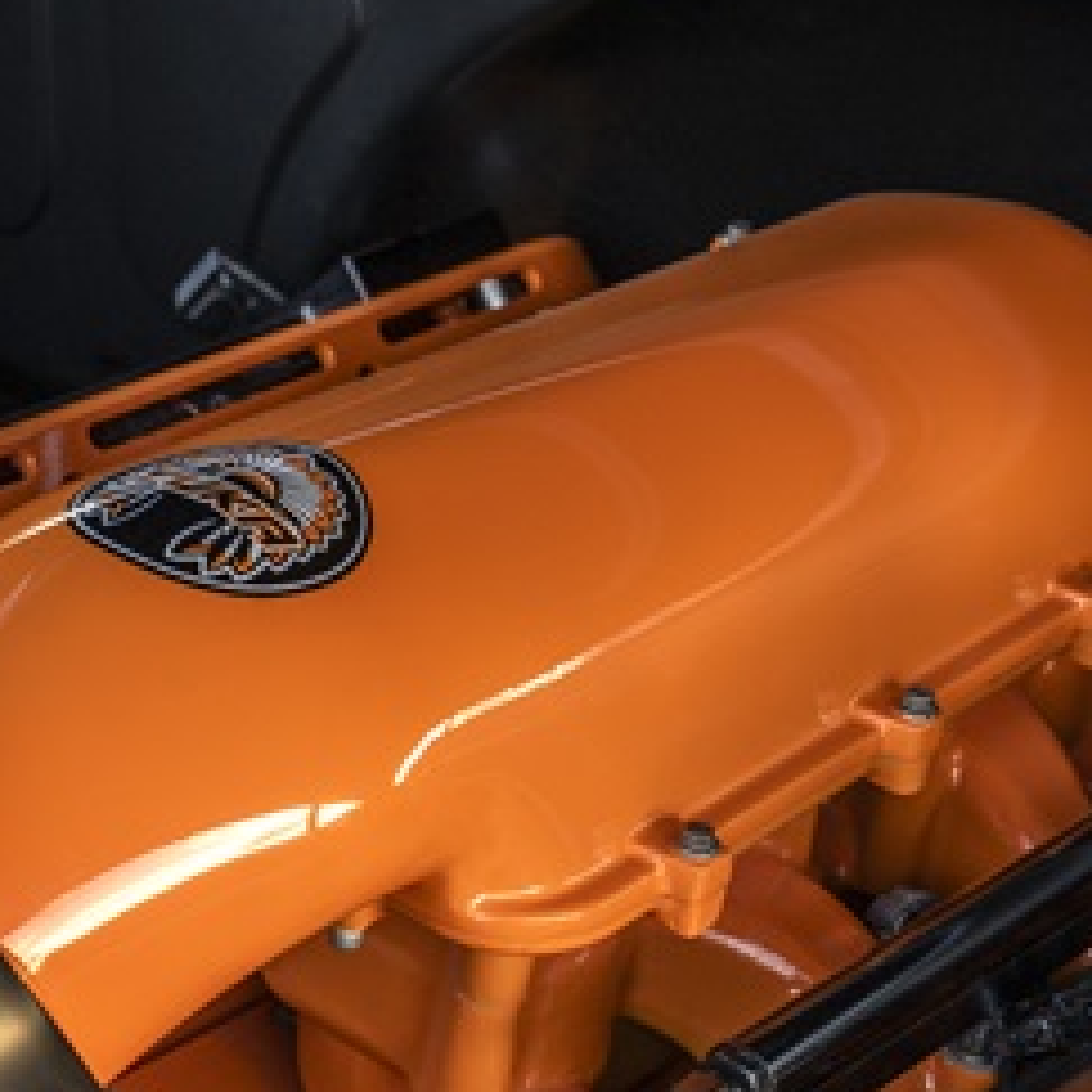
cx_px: 539
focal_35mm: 105
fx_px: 3747
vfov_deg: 16.2
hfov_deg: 16.6
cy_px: 1159
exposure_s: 1/40
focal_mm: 30
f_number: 4.5
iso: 400
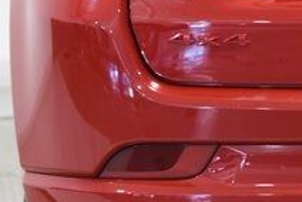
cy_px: -36
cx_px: 479
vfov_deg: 4.1
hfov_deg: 6.0
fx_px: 2839
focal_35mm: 338
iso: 1600
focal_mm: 70
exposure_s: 1/80
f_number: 4
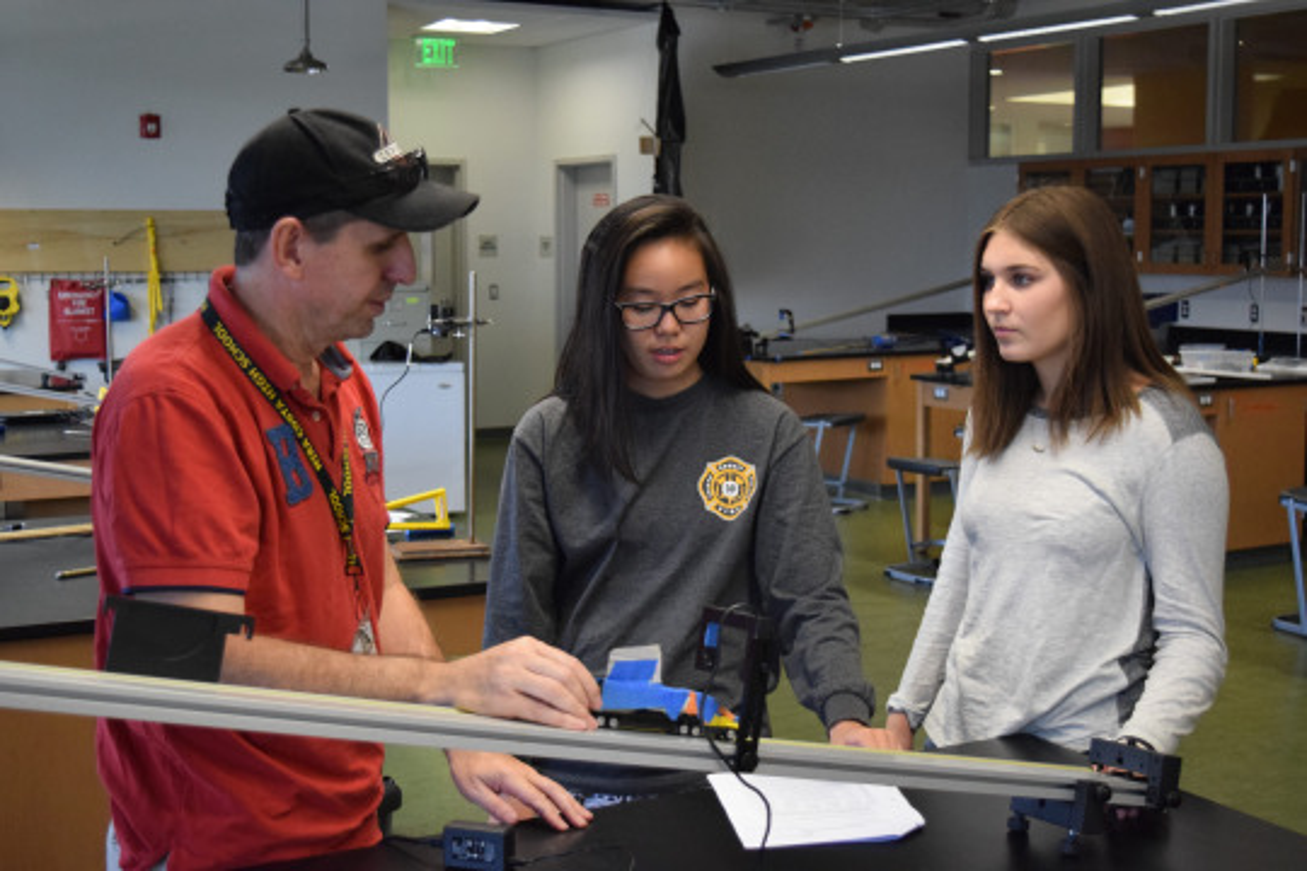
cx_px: 654
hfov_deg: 41.1
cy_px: 436
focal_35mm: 48
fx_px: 1743
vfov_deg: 28.1
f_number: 4.5
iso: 3200
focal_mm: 32
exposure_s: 1/400
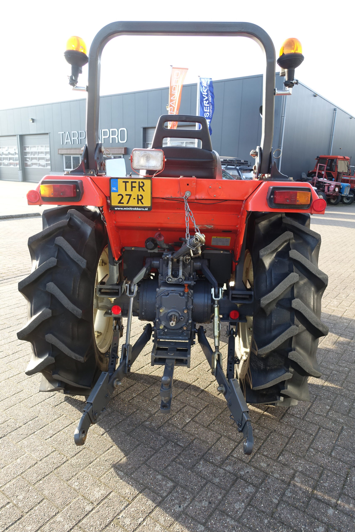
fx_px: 355
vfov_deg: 73.7
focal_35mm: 24
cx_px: 178
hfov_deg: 53.1
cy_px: 266
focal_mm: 8.8
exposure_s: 1/100
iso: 125
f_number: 4
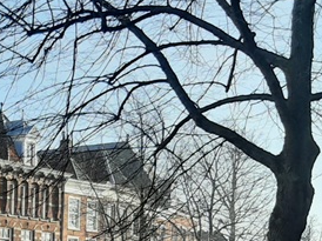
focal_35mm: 95
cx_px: -126
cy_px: 315
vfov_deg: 14.8
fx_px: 883
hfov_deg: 18.8
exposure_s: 1/997
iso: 40
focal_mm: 3.93
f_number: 1.7
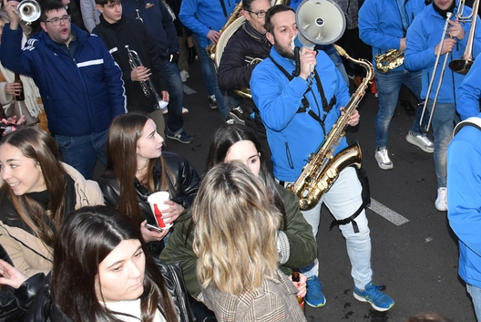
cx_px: 374
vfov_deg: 29.2
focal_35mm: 46
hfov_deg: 41.2
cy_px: 117
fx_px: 615
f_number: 3.5
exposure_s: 1/60
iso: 1250
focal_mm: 18
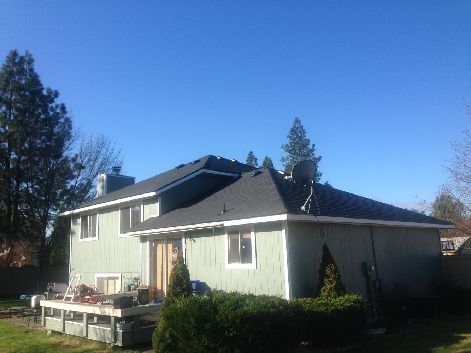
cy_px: 176
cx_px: 236
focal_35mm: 33
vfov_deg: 43.0
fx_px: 449
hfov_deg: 55.3
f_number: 2.4
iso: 50
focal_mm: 4.12
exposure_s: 1/1085
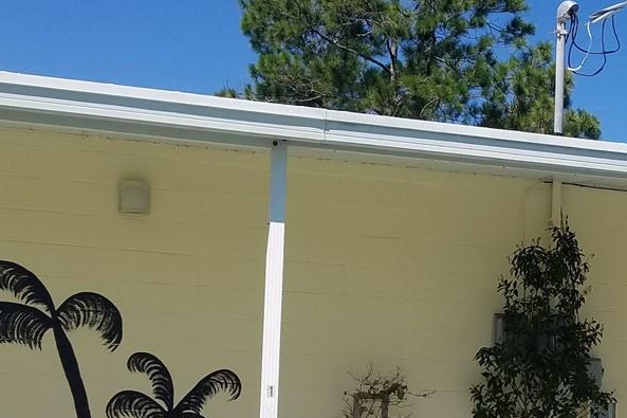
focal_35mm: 73
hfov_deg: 26.8
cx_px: 560
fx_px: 1271
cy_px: 279
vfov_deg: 18.6
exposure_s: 1/3440
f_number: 1.7
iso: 50
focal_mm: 4.2
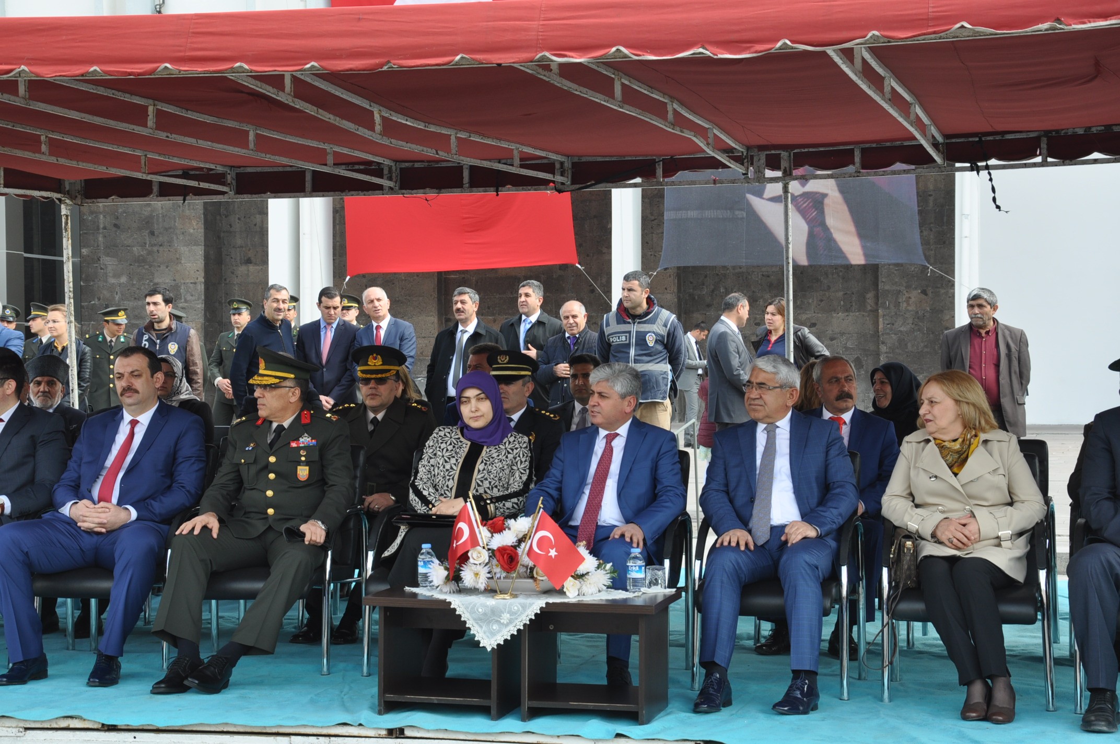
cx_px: 560
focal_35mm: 63
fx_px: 1958
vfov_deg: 21.5
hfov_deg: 31.9
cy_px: 372
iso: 200
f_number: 9
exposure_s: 1/80
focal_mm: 42
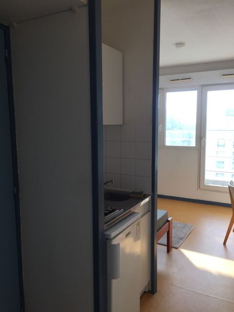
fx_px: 261
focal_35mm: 29
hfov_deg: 48.2
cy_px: 156
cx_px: 117
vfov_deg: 61.7
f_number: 2.2
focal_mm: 4.15
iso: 32
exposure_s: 1/221
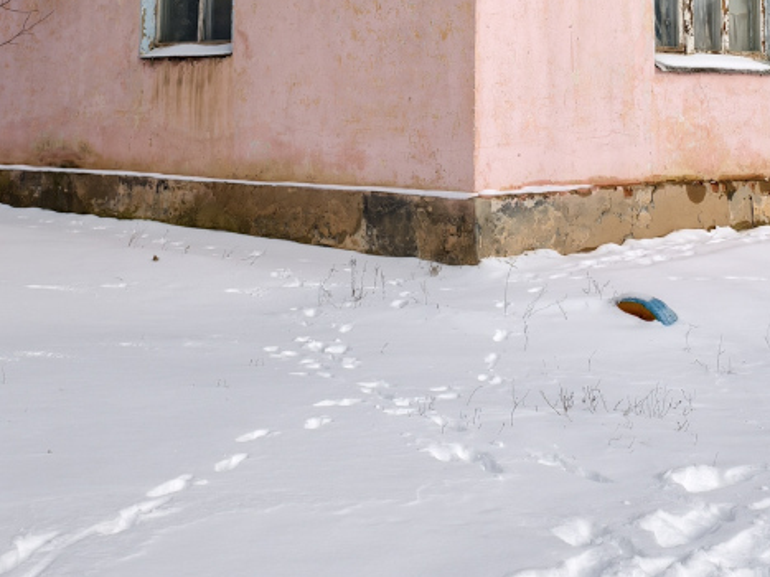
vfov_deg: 21.0
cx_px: 465
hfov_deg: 30.2
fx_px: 1423
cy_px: -156
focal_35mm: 64
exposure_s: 1/2463
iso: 71
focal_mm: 6.54
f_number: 1.57
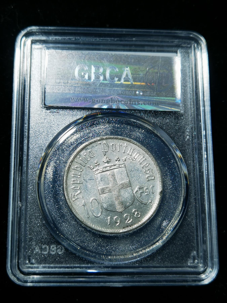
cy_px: 152
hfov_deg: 24.8
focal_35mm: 59
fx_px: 516
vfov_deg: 32.7
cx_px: 114
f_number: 1.9
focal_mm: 6.67
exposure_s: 1/100
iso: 64
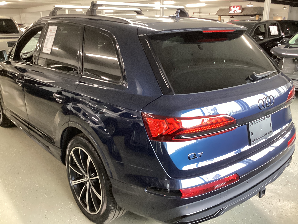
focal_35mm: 31
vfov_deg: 45.4
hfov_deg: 58.4
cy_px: 112
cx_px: 149
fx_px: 267
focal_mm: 3.3
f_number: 2.4
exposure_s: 1/33
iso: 320
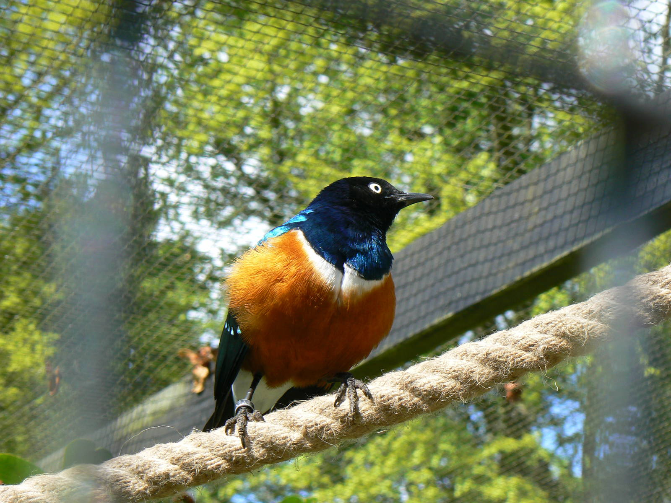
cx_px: 336
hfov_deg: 18.0
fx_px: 2113
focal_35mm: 109
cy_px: 252
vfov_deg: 13.6
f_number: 5.6
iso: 80
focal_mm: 18.2
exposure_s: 1/200
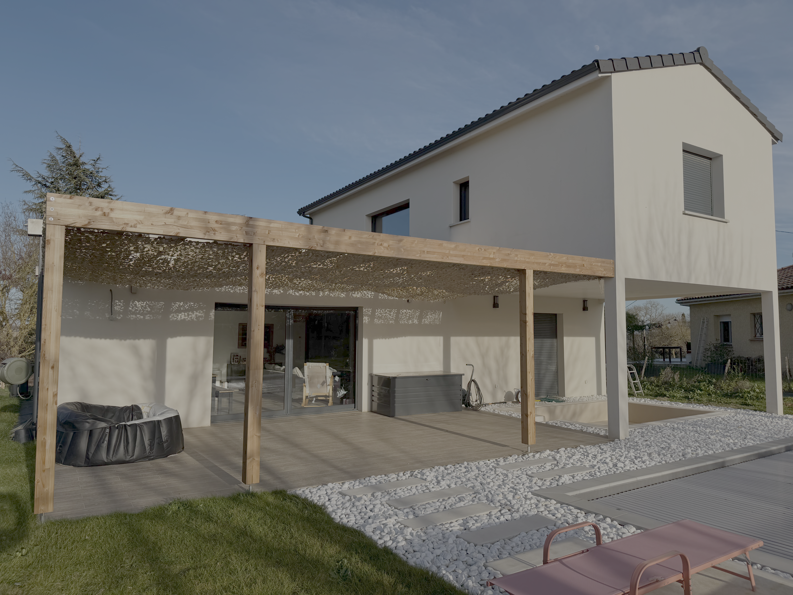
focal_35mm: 24
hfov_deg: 71.6
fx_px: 550
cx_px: 396
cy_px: 298
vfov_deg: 56.8
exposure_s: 1/4405
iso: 80
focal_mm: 6.76
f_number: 1.78
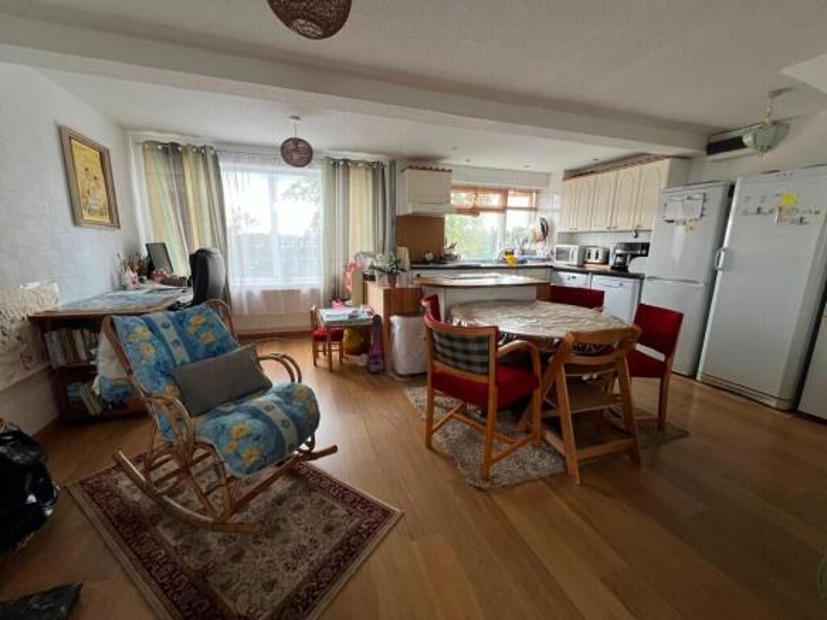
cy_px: 310
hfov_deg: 106.2
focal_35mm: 13
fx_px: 311
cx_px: 414
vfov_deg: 89.9
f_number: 1.8
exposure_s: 1/99
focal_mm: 1.57
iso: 125
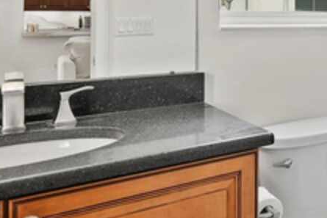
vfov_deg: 27.8
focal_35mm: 46
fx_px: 418
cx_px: 427
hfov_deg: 32.2
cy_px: 7
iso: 250
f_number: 9
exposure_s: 1/3
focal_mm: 16
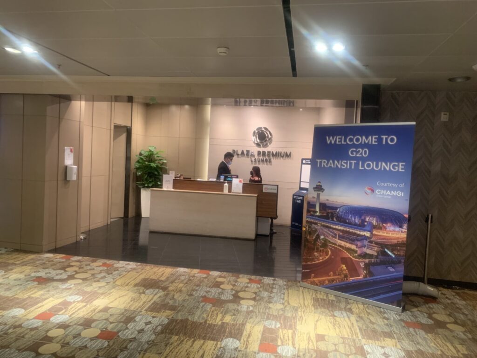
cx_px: 238
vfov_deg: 53.1
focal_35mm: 26
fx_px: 358
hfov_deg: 67.3
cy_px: 179
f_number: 1.8
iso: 250
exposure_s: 1/33
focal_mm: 4.25
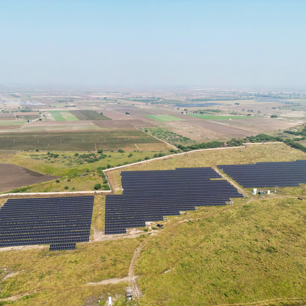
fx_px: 290
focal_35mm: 29
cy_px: 155
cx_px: 143
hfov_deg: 55.6
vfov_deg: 55.6
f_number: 1.7
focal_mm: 6.72
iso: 100
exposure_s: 1/2000
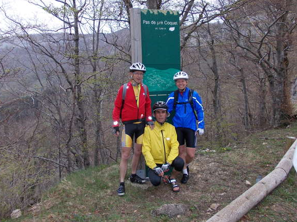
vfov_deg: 48.2
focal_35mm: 29
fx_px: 249
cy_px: 108
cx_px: 147
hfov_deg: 61.7
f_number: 2.7
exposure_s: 1/500
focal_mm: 4
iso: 80
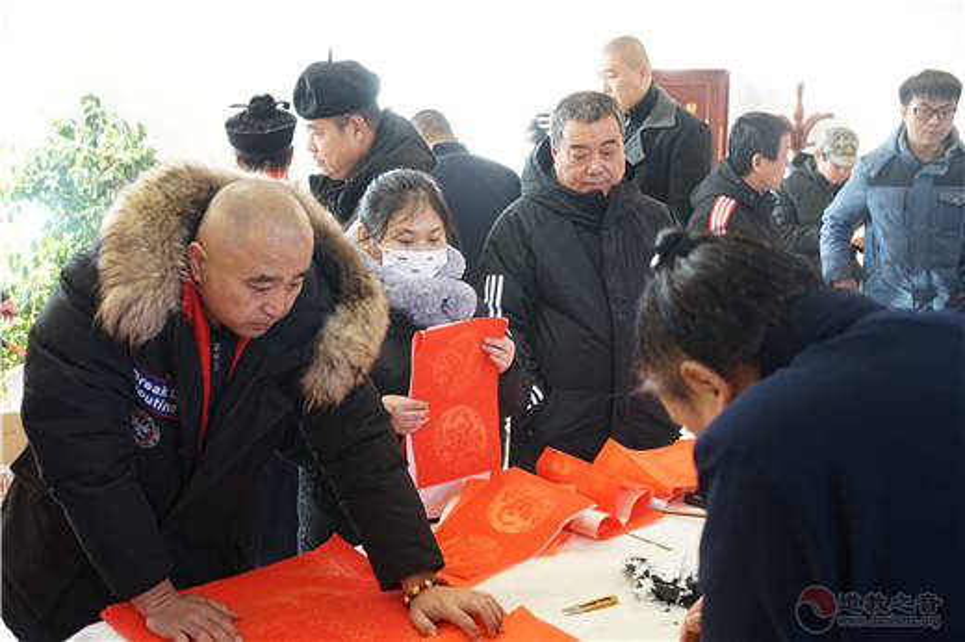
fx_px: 1045
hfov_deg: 49.6
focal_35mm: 39
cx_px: 482
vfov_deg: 34.2
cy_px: 321
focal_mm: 39
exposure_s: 1/60
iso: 800
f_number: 4
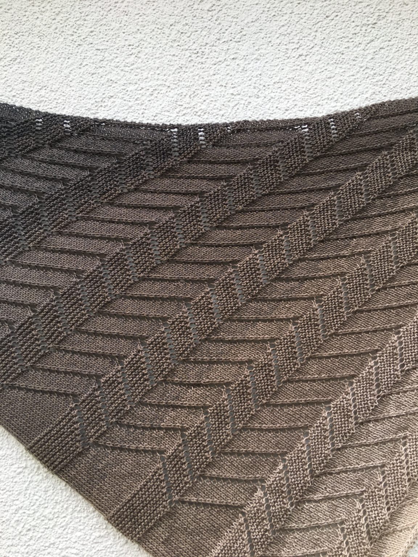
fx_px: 467
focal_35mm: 29
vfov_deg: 61.7
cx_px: 209
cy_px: 278
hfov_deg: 48.2
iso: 25
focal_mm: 4.15
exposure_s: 1/175
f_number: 2.2
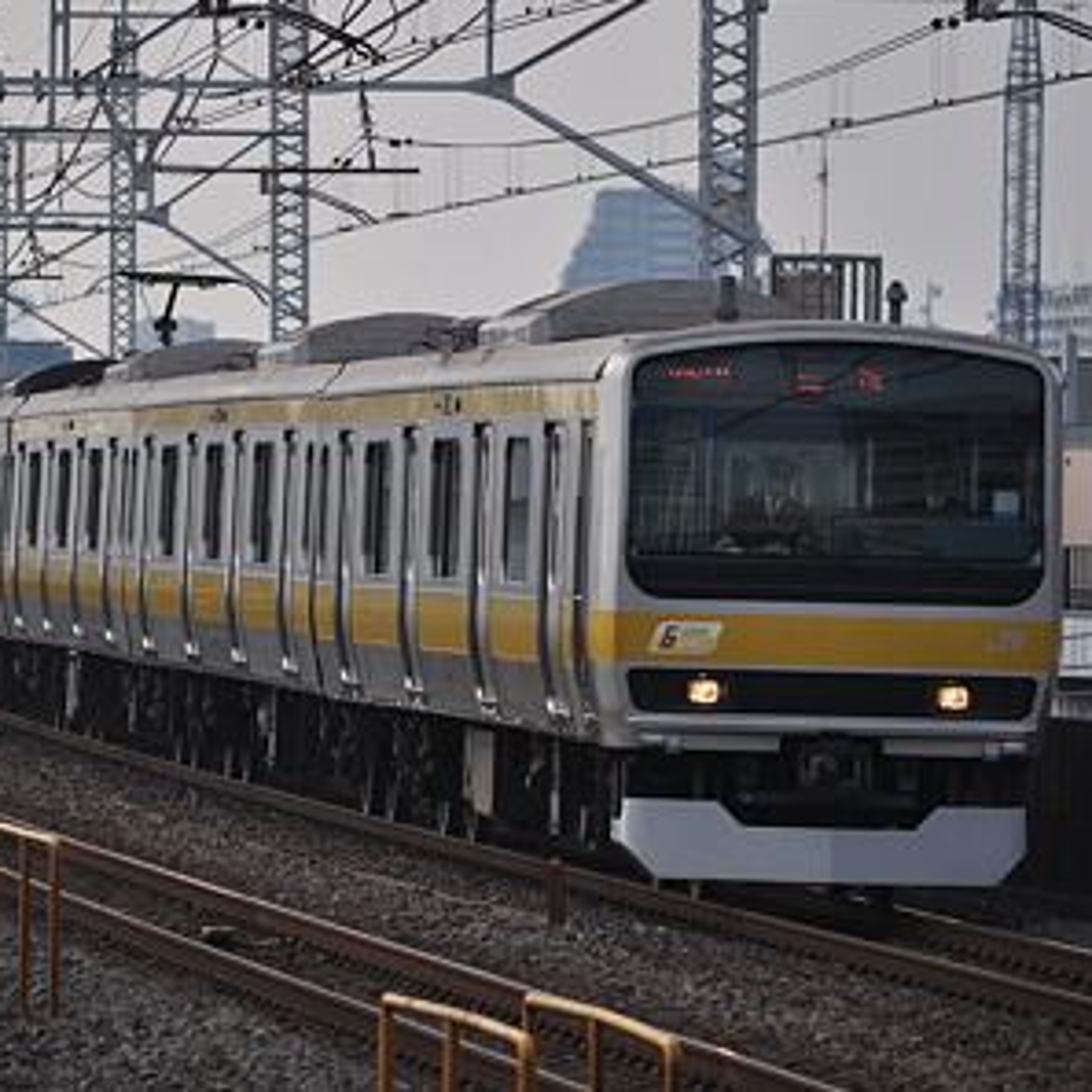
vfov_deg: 4.5
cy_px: 546
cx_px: 427
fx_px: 13776
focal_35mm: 386
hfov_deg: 4.5
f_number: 6.3
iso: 320
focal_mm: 200
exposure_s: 1/1250
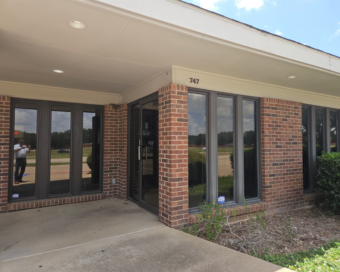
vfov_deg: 58.8
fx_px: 242
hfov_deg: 70.2
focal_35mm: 24
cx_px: 179
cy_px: 136
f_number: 1.8
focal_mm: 5.4
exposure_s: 1/577
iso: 25
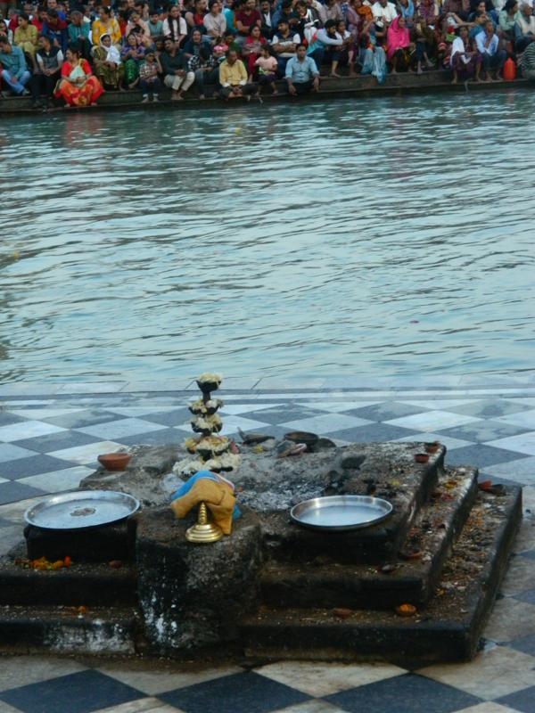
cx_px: 268
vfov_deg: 19.1
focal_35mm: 103
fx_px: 2123
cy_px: 356
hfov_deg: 14.4
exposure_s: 1/50
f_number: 4.5
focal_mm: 18.6
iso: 400
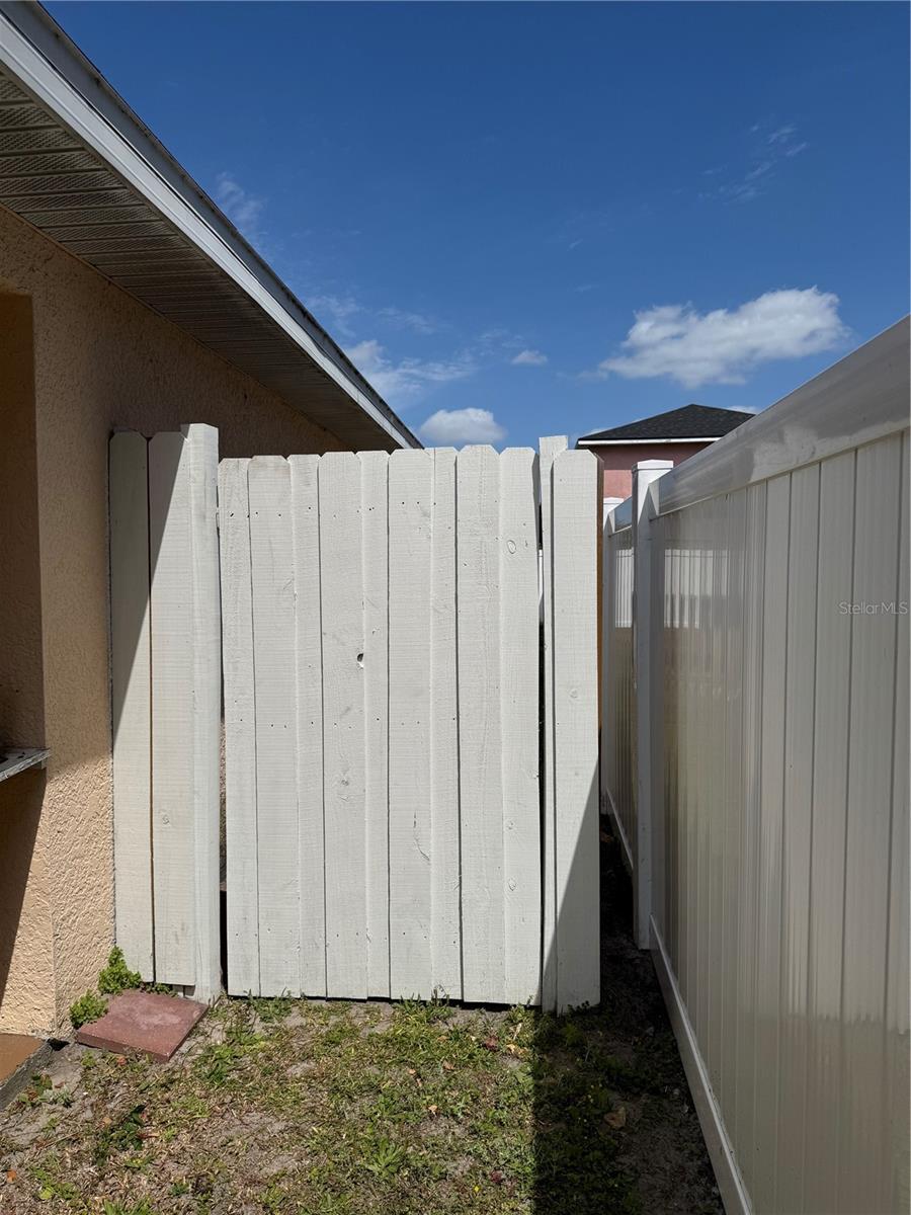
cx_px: 456
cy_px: 608
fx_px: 842
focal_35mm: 24
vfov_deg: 71.6
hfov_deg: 56.8
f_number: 1.78
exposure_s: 1/12346
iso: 64
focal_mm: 6.76
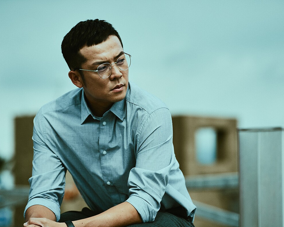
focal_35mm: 172
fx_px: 1446
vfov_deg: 9.0
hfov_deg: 11.2
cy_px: 114
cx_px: 145
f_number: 4
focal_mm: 152
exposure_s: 1/1600
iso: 200
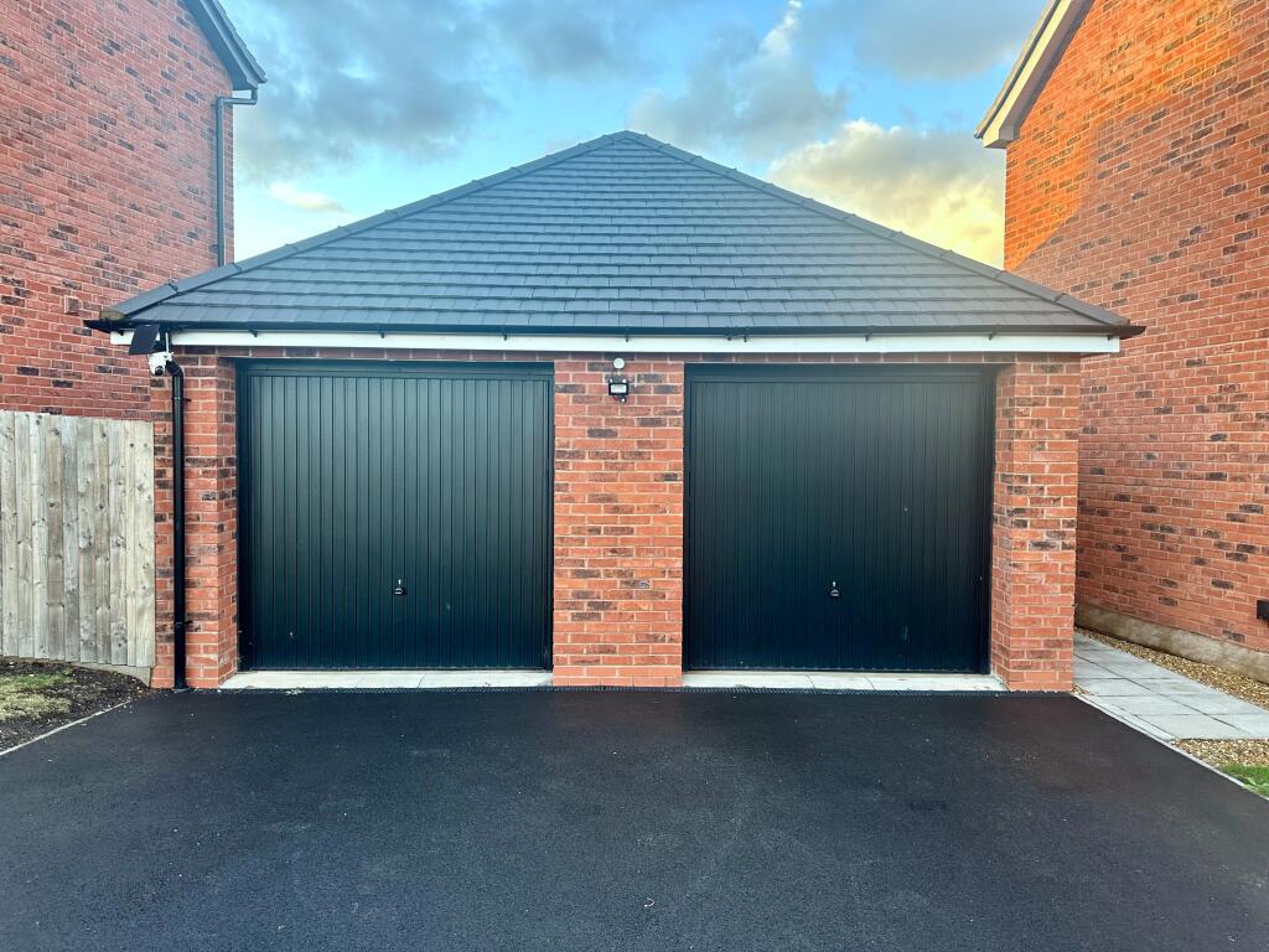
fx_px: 880
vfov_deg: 56.8
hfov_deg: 71.6
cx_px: 634
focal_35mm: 24
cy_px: 476
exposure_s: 1/154
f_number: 1.78
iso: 100
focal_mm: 6.86
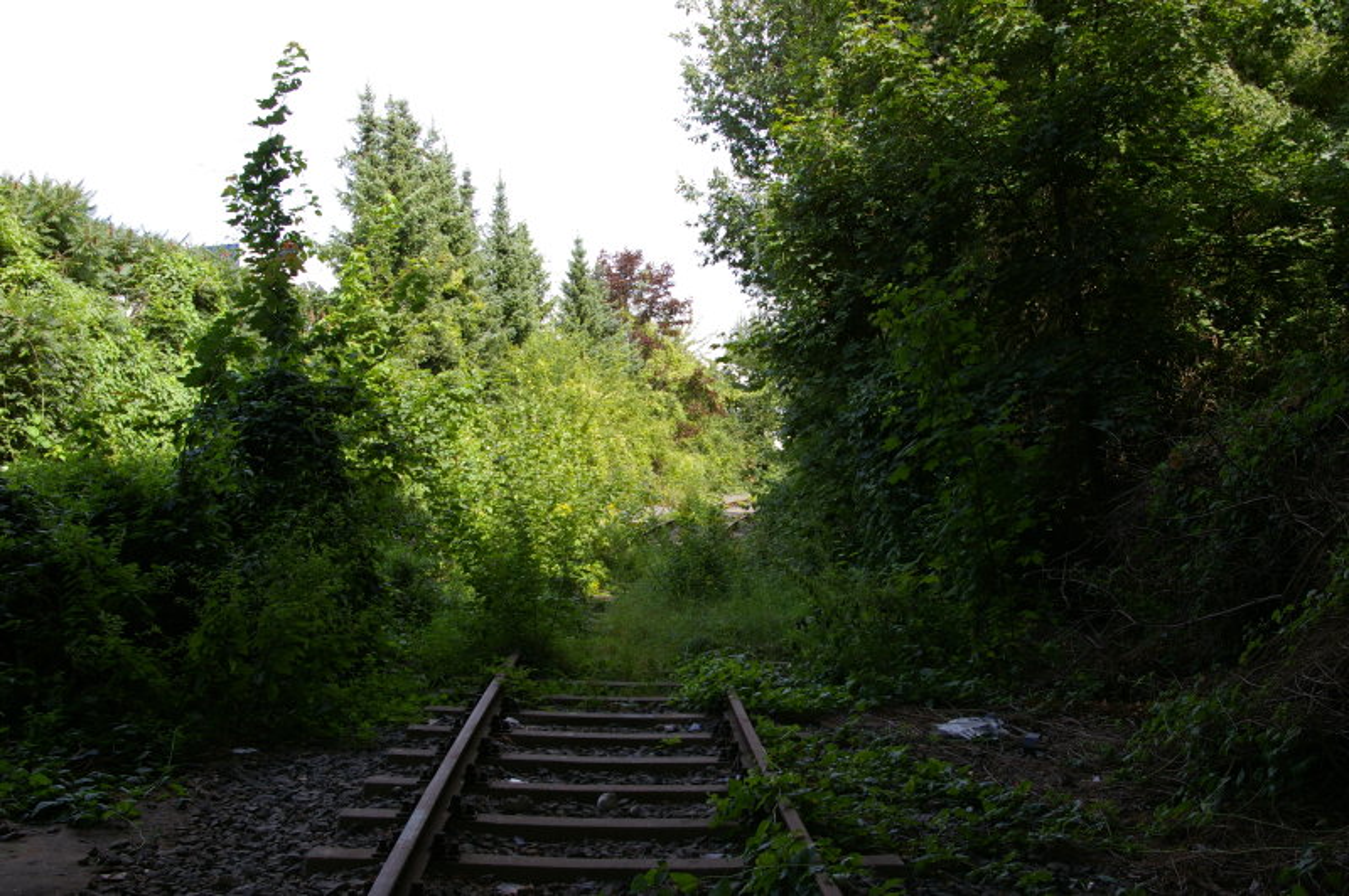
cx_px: 674
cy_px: 448
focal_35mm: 39
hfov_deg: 49.6
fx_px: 1460
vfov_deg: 34.2
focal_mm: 26
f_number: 8
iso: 200
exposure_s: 1/125
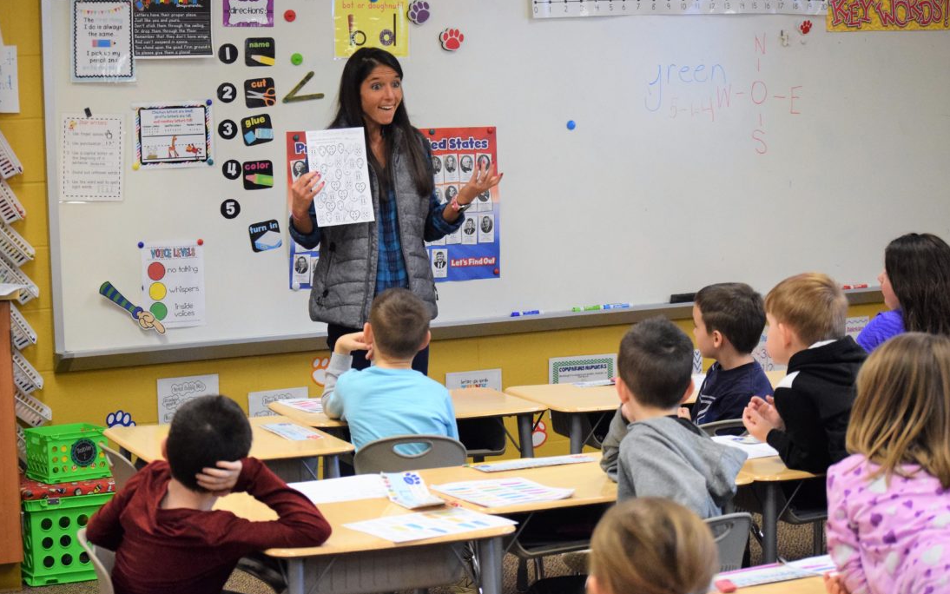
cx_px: 474
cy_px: 300
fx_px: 2188
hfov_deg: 24.5
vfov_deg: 15.5
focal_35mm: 85
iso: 3200
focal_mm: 55
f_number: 4
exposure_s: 1/500
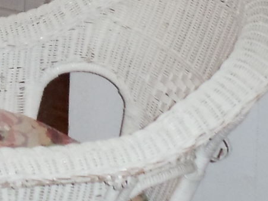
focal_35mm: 253
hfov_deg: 7.6
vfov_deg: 5.7
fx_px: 1958
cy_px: -231
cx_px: -223
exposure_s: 1/30
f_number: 3.5
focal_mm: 6
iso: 200
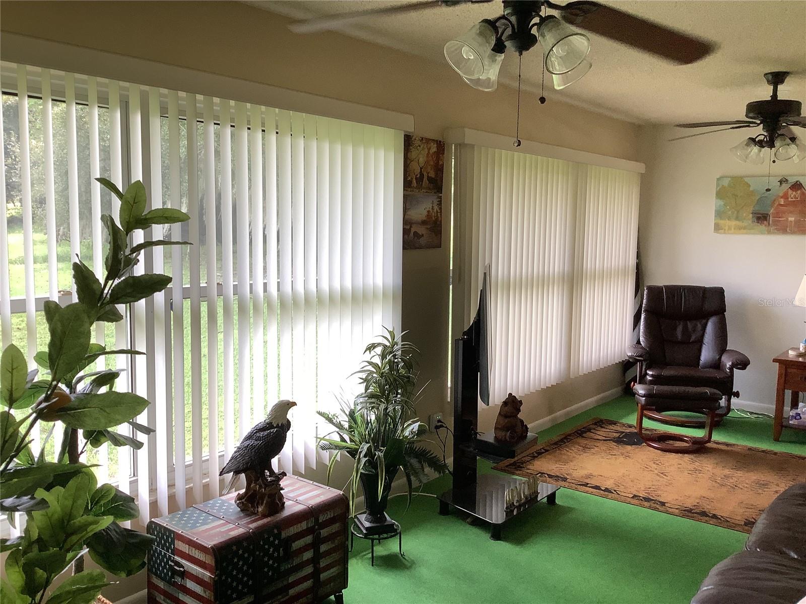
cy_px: 302
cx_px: 403
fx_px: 722
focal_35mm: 31
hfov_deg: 58.4
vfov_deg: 45.4
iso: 64
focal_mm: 3.3
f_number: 2.4
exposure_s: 1/60
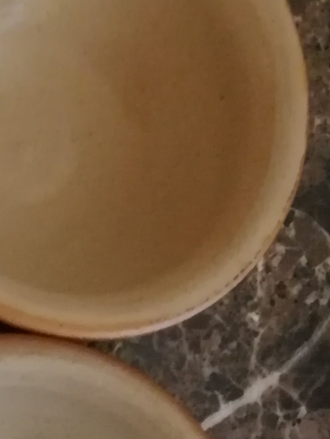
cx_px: -39
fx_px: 1258
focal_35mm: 99
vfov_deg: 18.1
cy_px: 612
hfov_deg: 14.6
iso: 400
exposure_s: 1/25
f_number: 1.8
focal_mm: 3.95
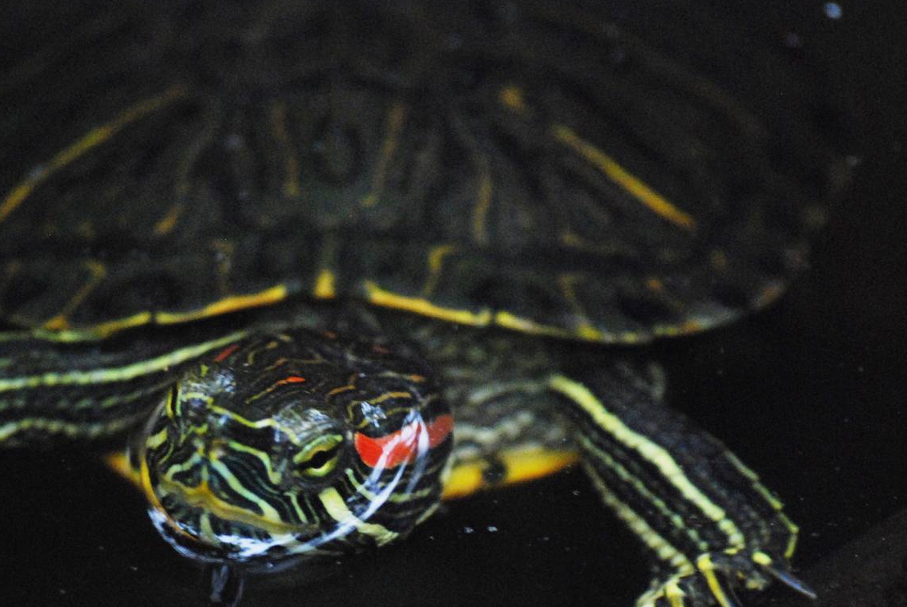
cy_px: 424
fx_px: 12835
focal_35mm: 509
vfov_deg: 2.7
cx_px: 394
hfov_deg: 4.0
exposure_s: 1/160
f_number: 5.3
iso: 1600
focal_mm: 240
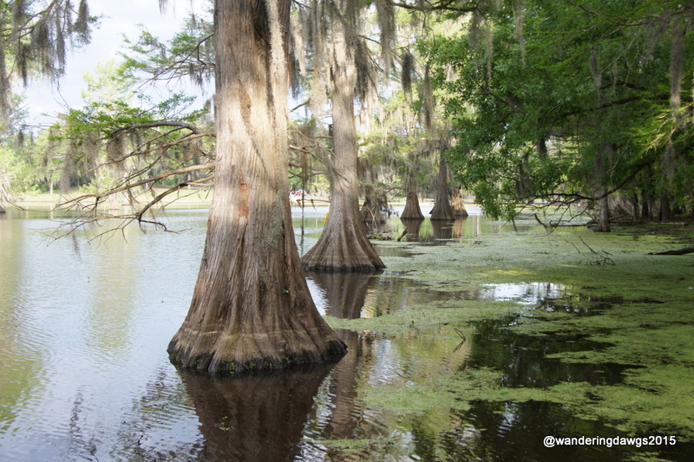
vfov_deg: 29.9
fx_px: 867
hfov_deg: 43.6
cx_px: 347
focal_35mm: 45
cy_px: 231
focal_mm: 30
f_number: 6.3
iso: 200
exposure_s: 1/60
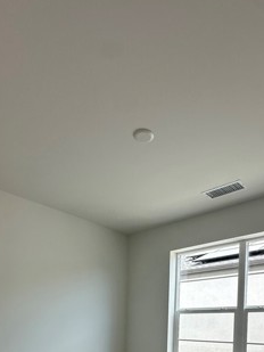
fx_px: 295
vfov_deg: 51.7
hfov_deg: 48.1
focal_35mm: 29
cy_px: 337
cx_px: 150
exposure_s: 1/166
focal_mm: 2.22
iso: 40
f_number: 2.2
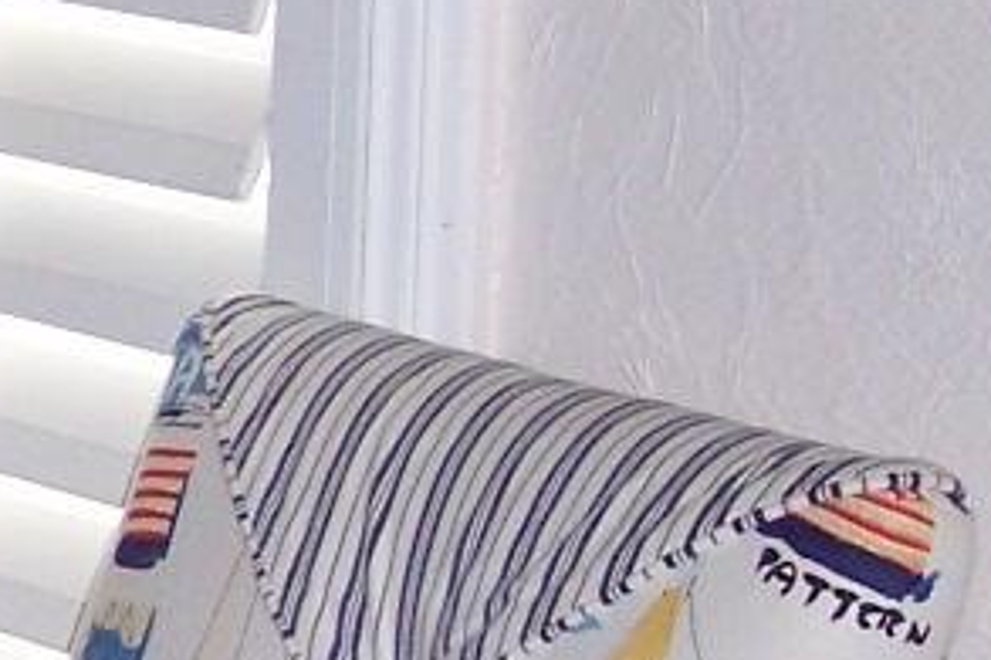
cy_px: 308
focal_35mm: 207
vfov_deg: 6.6
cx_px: -704
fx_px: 5695
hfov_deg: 9.5
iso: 140
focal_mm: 8
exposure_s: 1/60
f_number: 2.8
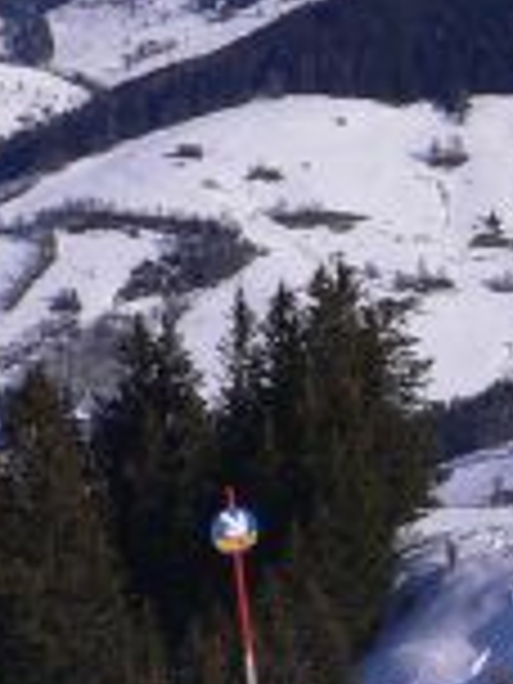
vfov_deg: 13.4
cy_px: 234
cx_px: 868
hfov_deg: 9.7
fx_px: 2905
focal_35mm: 147
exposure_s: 1/640
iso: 80
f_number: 5.6
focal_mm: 5.8
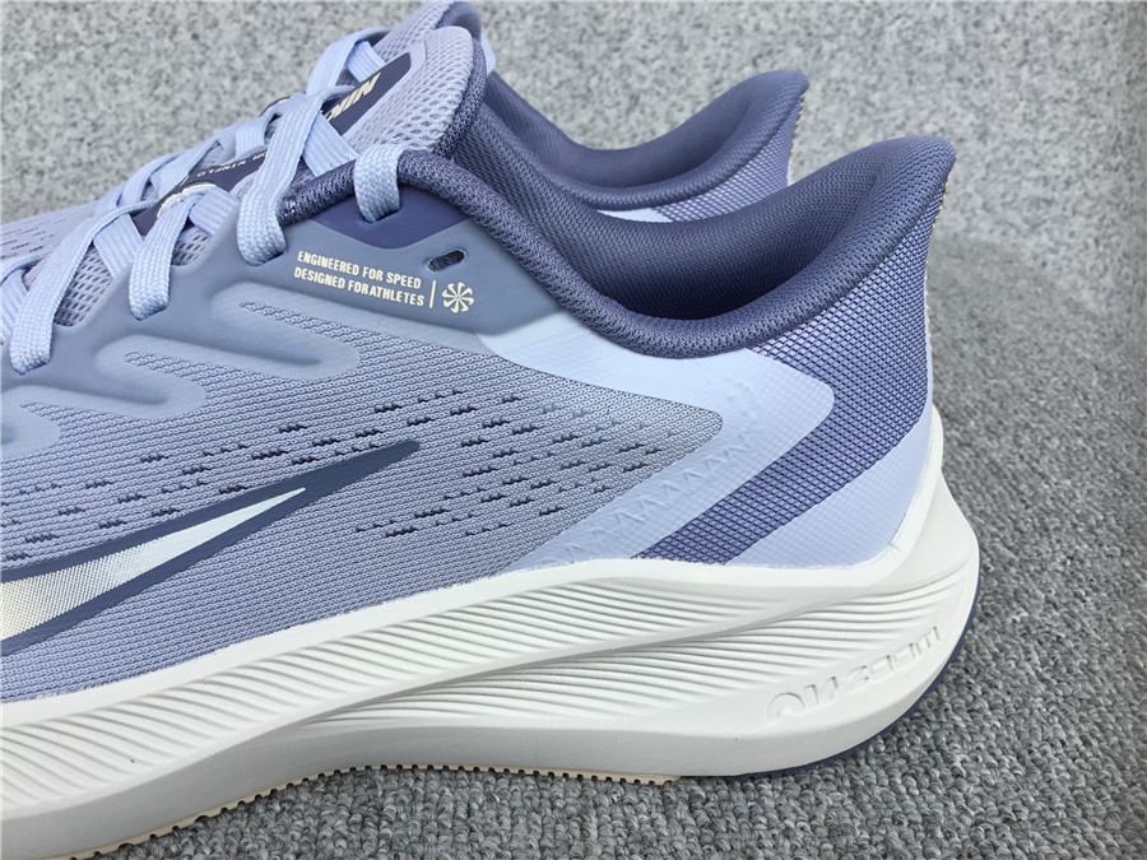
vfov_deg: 45.4
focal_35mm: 31
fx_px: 1027
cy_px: 430
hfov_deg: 58.4
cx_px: 574
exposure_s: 1/409
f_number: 2.4
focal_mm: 3.3
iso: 25
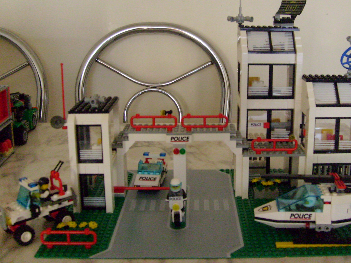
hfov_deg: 40.2
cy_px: 100
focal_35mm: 47
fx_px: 477
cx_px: 215
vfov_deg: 30.8
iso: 200
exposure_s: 1/30
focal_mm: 5.8
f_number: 2.8
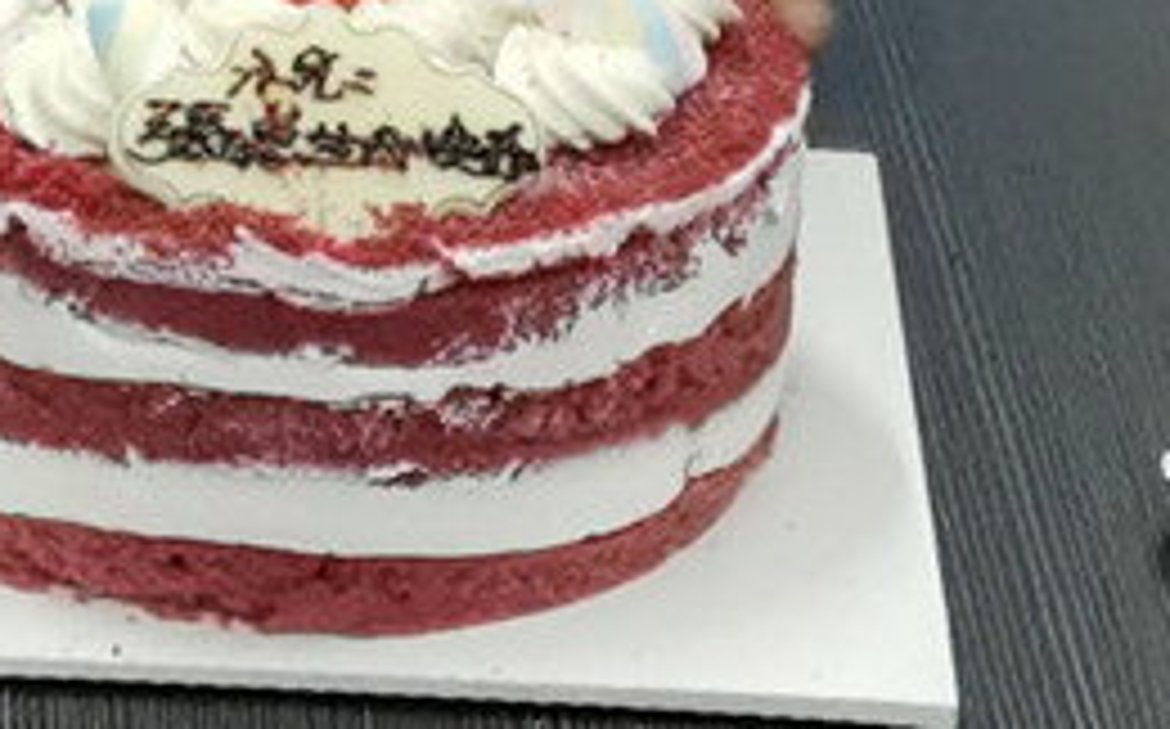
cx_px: 252
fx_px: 7805
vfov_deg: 5.1
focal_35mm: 245
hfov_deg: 8.6
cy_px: -1397
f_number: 1.8
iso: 500
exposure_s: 1/33.3
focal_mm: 5.58
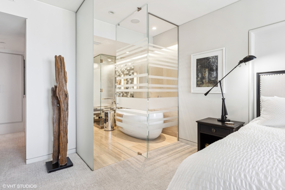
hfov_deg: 90.0
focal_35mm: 18
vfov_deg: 67.4
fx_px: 142
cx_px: 142
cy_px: 95
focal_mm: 18
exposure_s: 1/8
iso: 200
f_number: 9.5
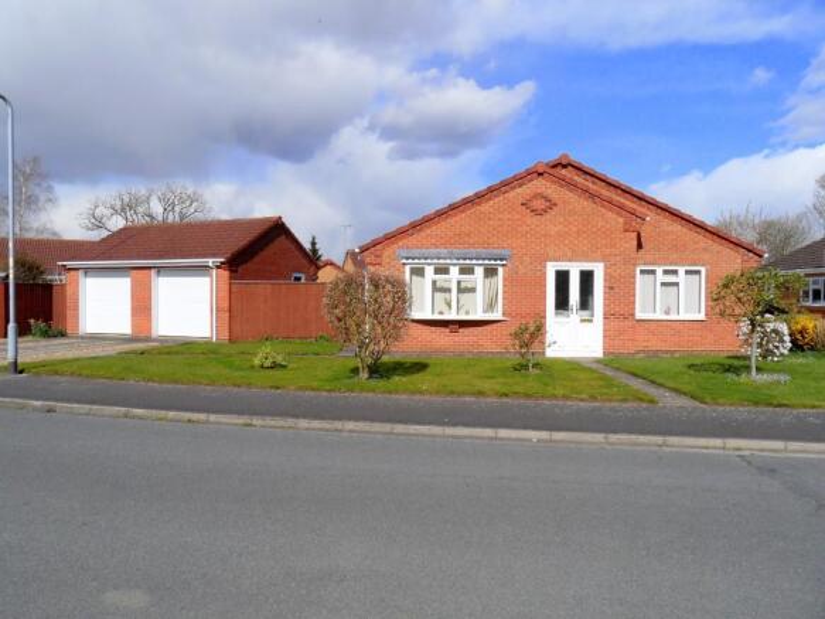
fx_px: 572
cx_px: 412
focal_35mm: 24
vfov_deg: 56.8
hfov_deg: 71.6
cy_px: 310
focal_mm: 3.9
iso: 80
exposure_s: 1/750
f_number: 4.6
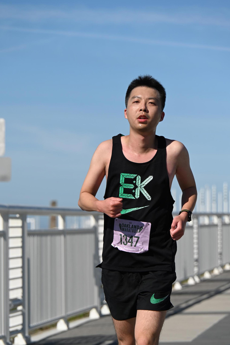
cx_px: 112
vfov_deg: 10.0
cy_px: 183
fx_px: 1974
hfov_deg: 6.7
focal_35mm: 206
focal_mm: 190
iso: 200
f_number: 8
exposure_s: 1/1000
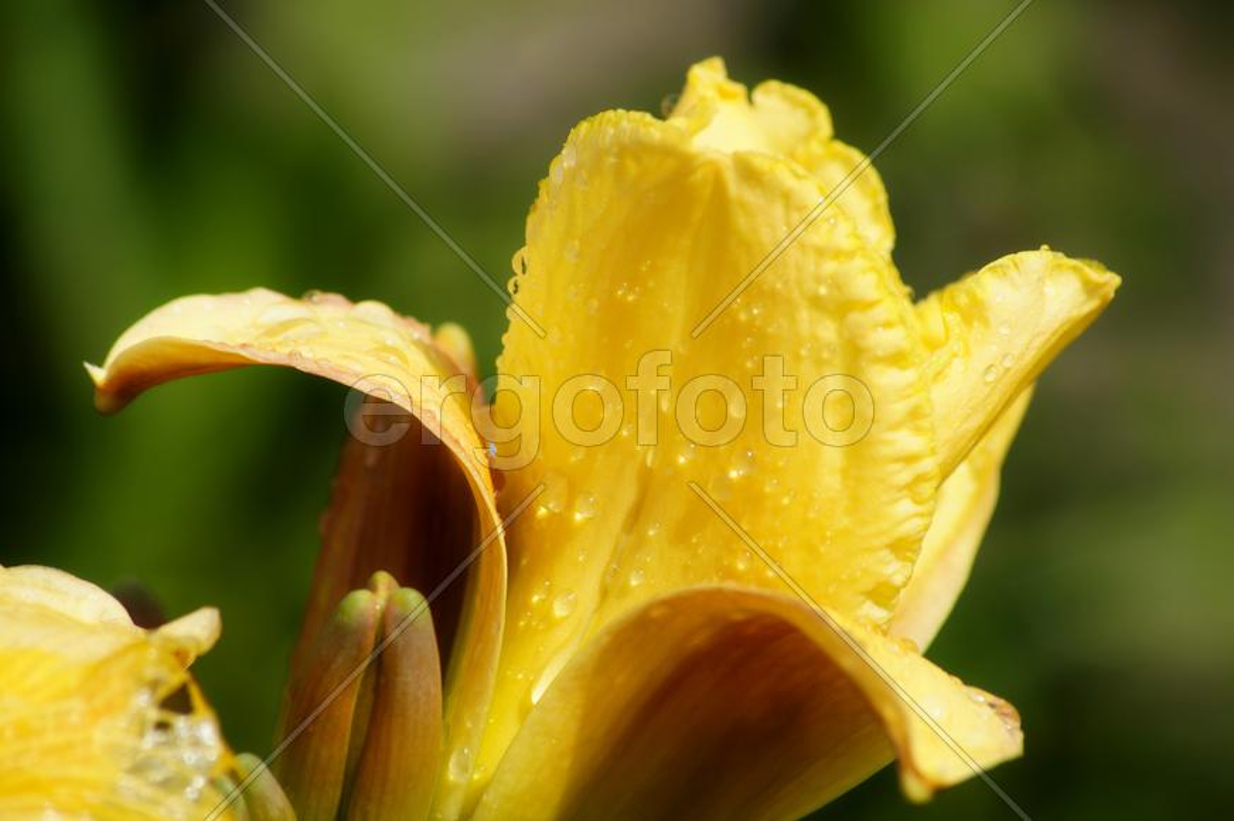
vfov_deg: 4.6
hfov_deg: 6.9
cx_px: 617
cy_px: 410
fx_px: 10275
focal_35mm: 300
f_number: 8
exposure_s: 1/500
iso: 160
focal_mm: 200
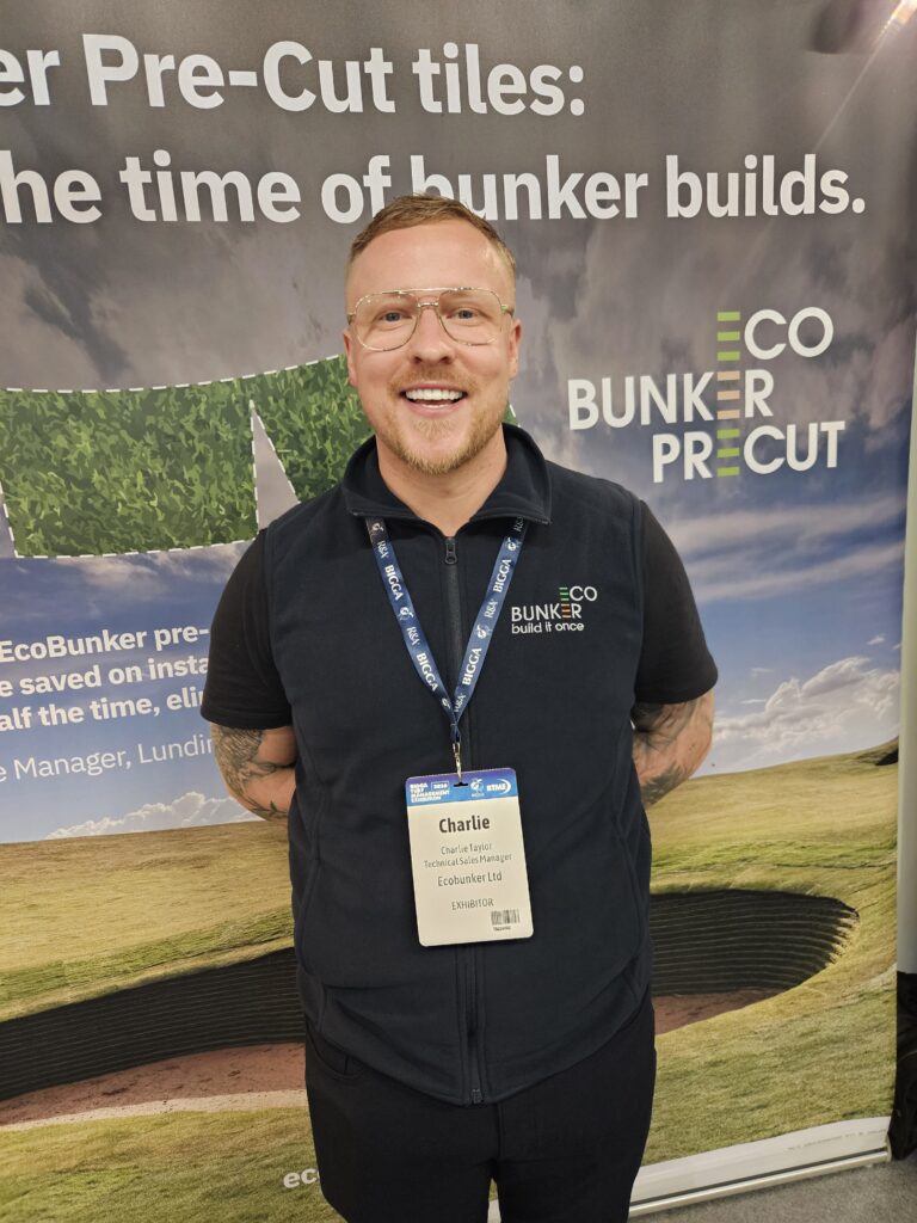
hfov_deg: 58.9
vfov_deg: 73.9
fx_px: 812
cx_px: 458
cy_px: 612
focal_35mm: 23
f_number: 1.8
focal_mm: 5.4
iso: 640
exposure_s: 1/50
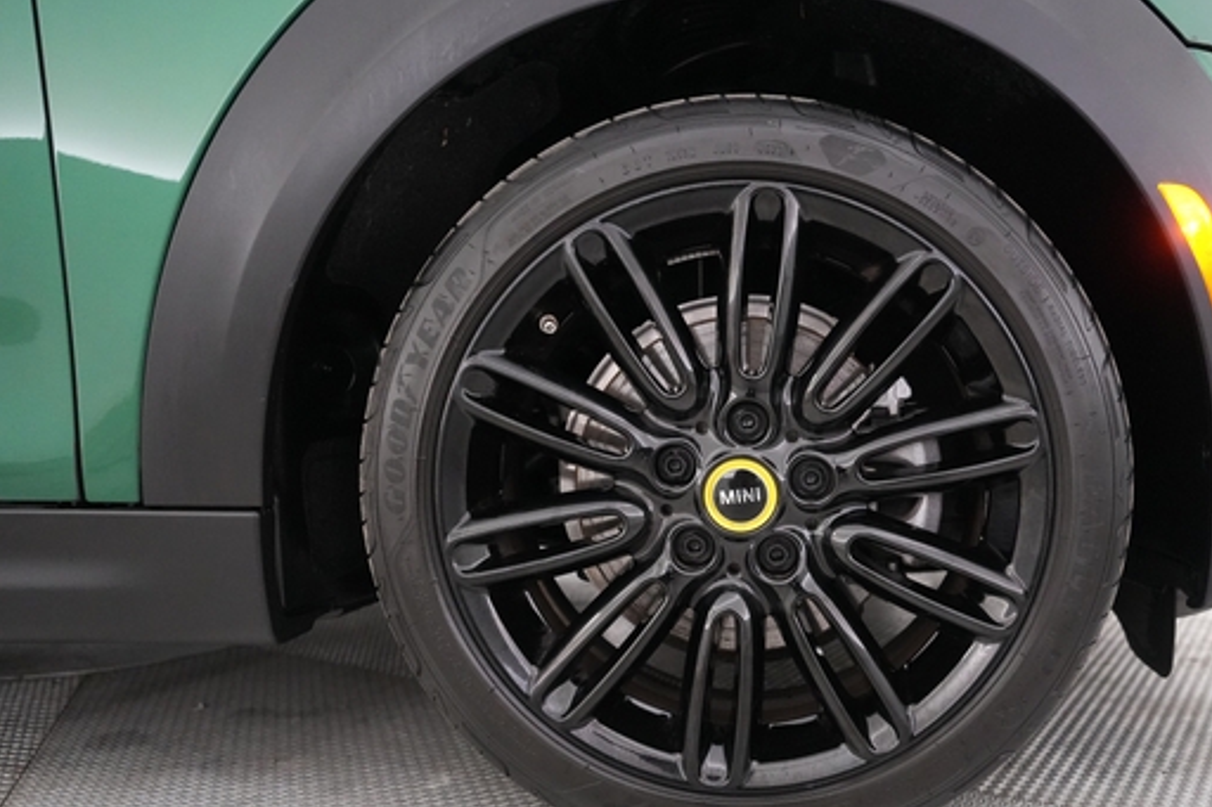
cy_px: 490
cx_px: 736
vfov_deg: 43.3
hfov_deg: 61.3
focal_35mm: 30
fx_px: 1010
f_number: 2.8
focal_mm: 24
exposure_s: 1/160
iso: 8000
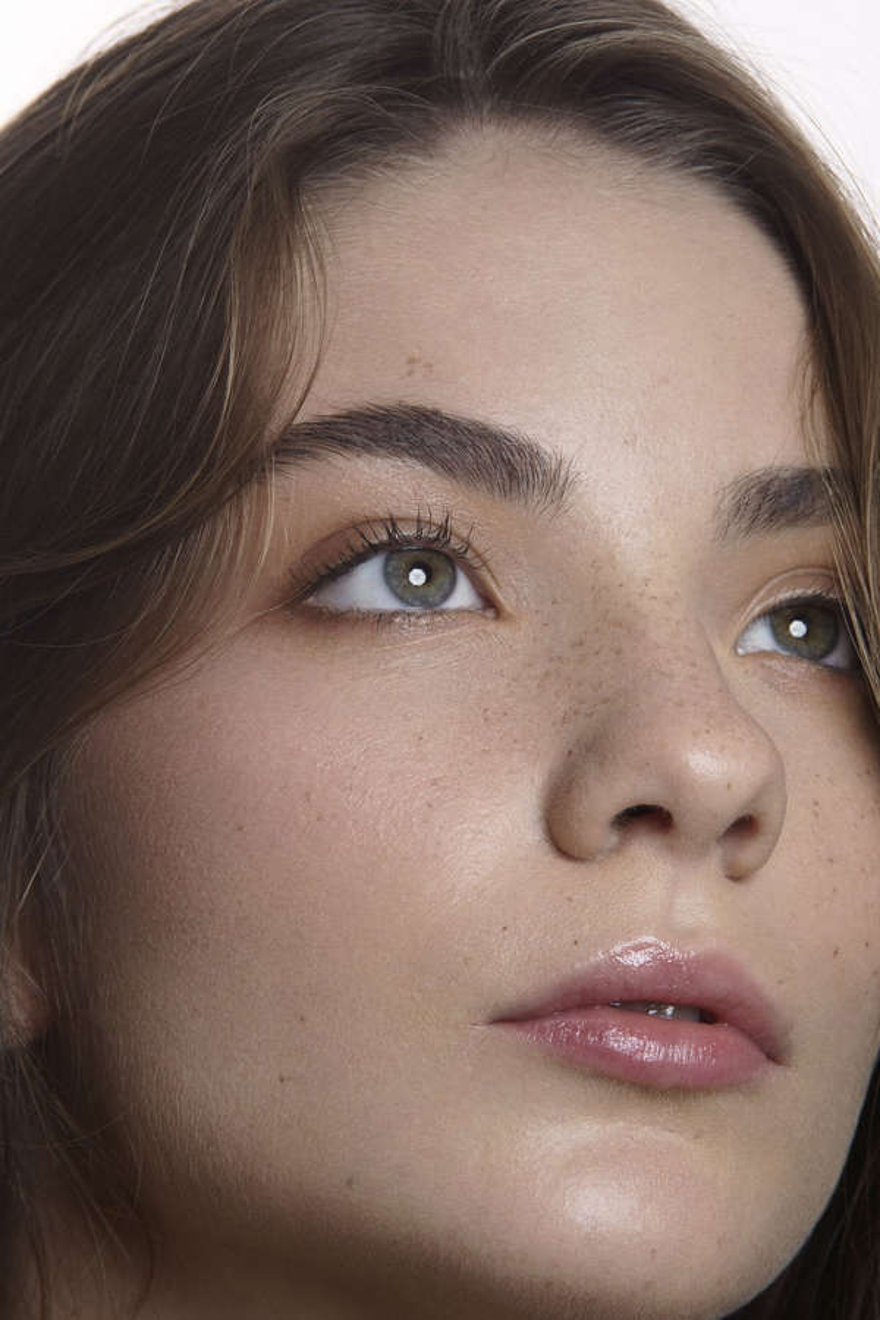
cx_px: 440
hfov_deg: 6.8
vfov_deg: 10.2
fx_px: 7424
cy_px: 660
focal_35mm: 202
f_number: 11
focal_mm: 135
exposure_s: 1/125
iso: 100
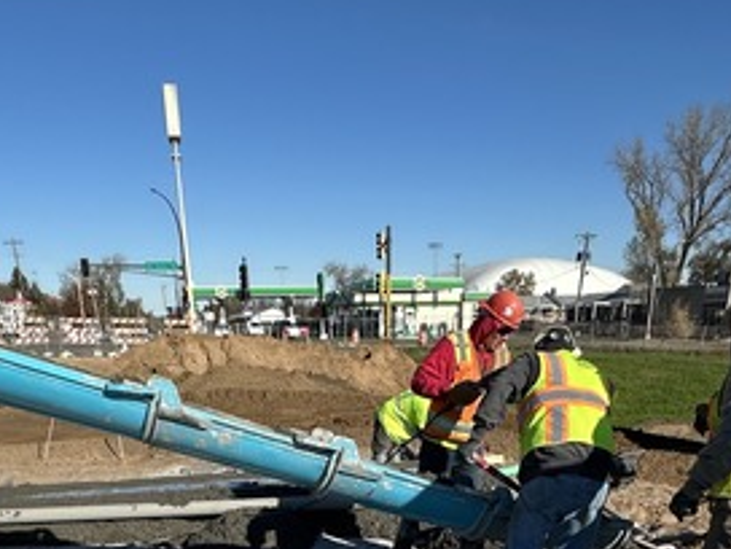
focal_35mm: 36
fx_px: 760
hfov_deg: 51.3
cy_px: 671
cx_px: 352
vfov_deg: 32.3
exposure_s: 1/2681
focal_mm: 2.22
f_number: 2.2
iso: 50
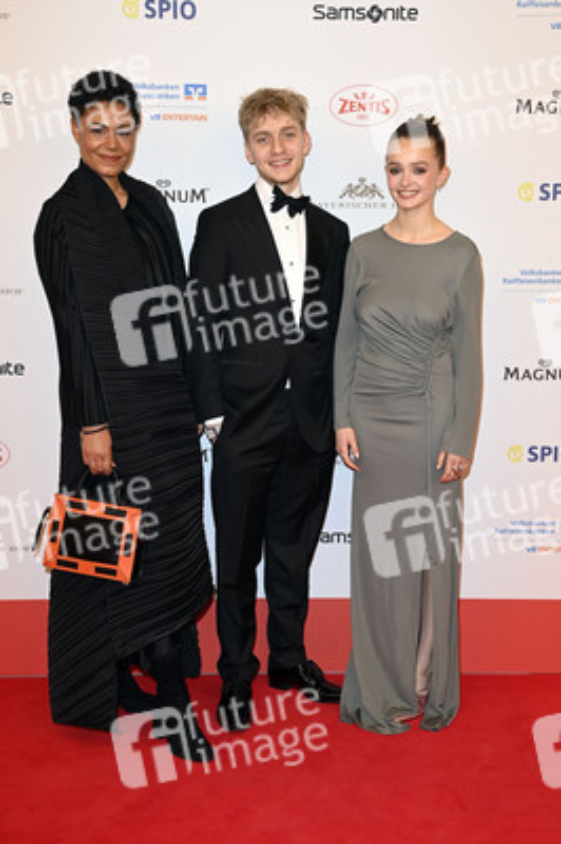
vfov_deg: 39.6
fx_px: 1171
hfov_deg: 26.9
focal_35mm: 50
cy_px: 422
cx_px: 280
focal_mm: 50
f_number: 7.1
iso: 640
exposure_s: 1/200
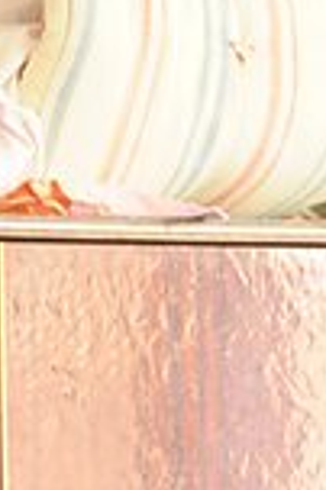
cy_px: 1170
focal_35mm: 532
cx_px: 587
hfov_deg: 2.6
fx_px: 7242
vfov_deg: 3.8
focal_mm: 70
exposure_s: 1/13
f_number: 6.3
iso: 500
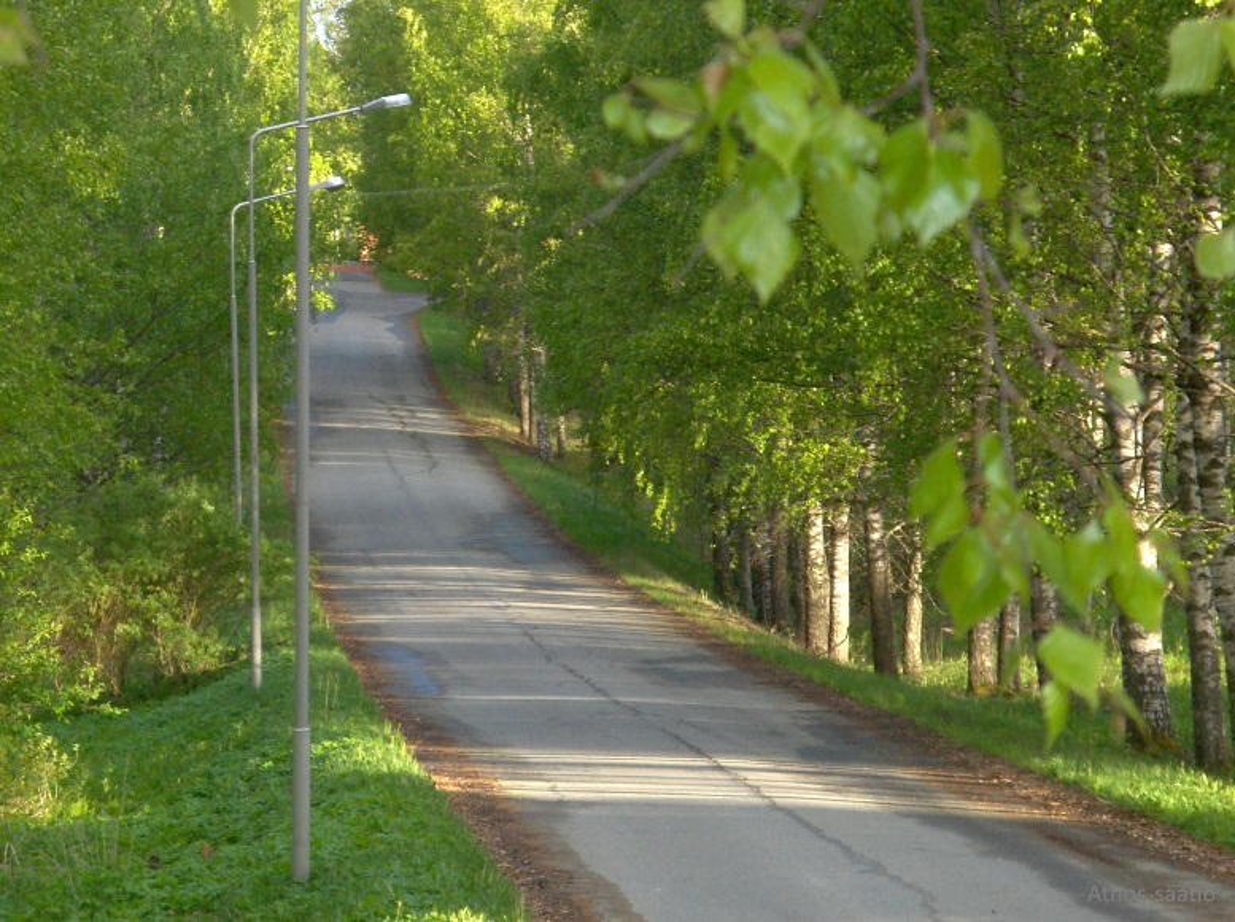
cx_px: 618
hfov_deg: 16.9
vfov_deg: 12.6
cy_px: 461
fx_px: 4167
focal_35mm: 117
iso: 75
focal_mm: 24.2
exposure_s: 1/150
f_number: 4.5
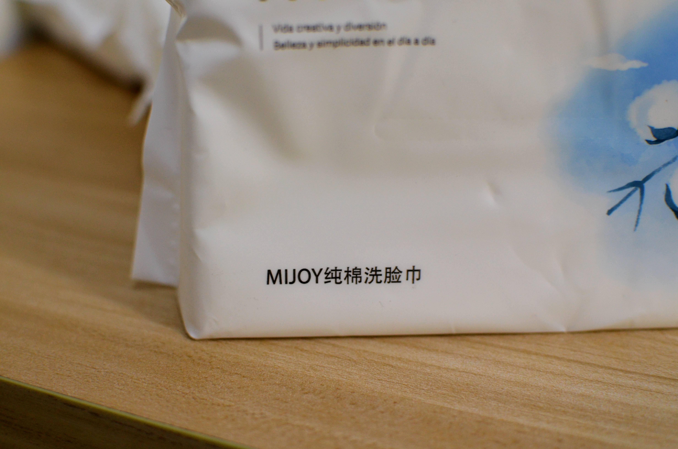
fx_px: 987
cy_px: 224
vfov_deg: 25.6
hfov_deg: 37.9
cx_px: 339
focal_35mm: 52
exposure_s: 1/50
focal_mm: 35
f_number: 3.5
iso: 800
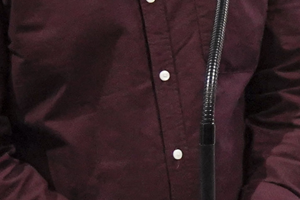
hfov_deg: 6.1
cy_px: 27
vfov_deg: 4.3
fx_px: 2675
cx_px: 717
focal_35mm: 321
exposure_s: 1/200
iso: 3200
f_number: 2.8
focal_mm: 39
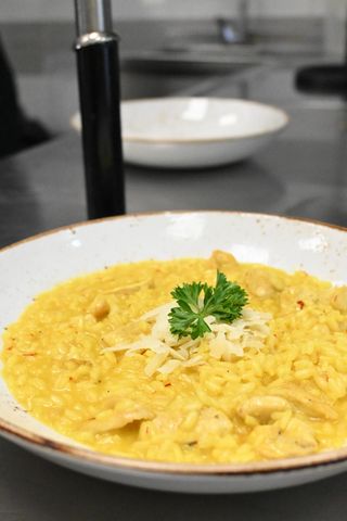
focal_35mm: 41
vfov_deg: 47.2
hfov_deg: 32.4
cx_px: 174
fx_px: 596
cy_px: 260
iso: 8000
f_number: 5
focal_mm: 27.5
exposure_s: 1/1250
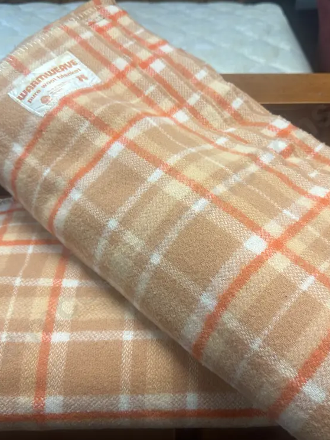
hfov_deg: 42.9
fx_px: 419
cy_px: 222
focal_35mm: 33
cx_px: 181
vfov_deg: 55.3
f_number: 1.78
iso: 100
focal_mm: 6.86
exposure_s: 1/100
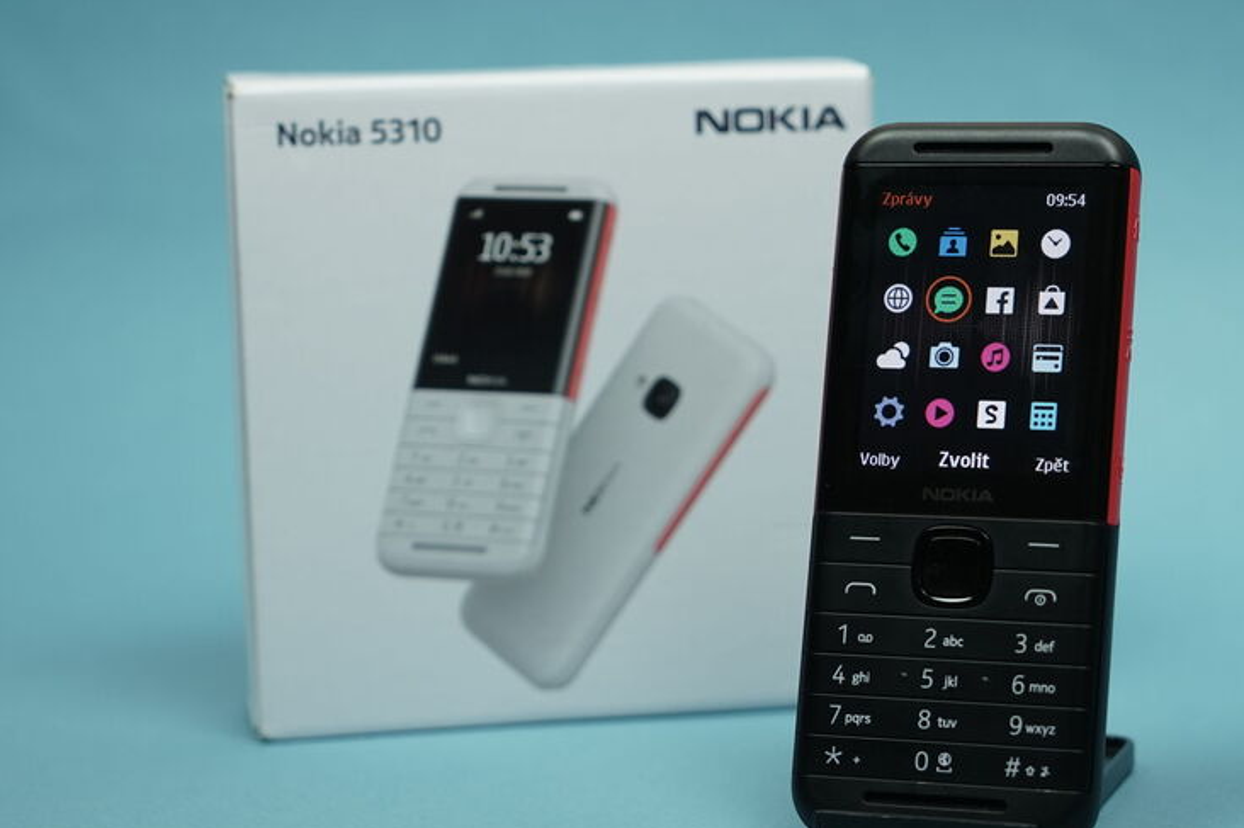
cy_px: 457
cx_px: 733
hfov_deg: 30.0
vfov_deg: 20.3
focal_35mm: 67
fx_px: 2314
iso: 320
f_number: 4
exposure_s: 1/125
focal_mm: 51
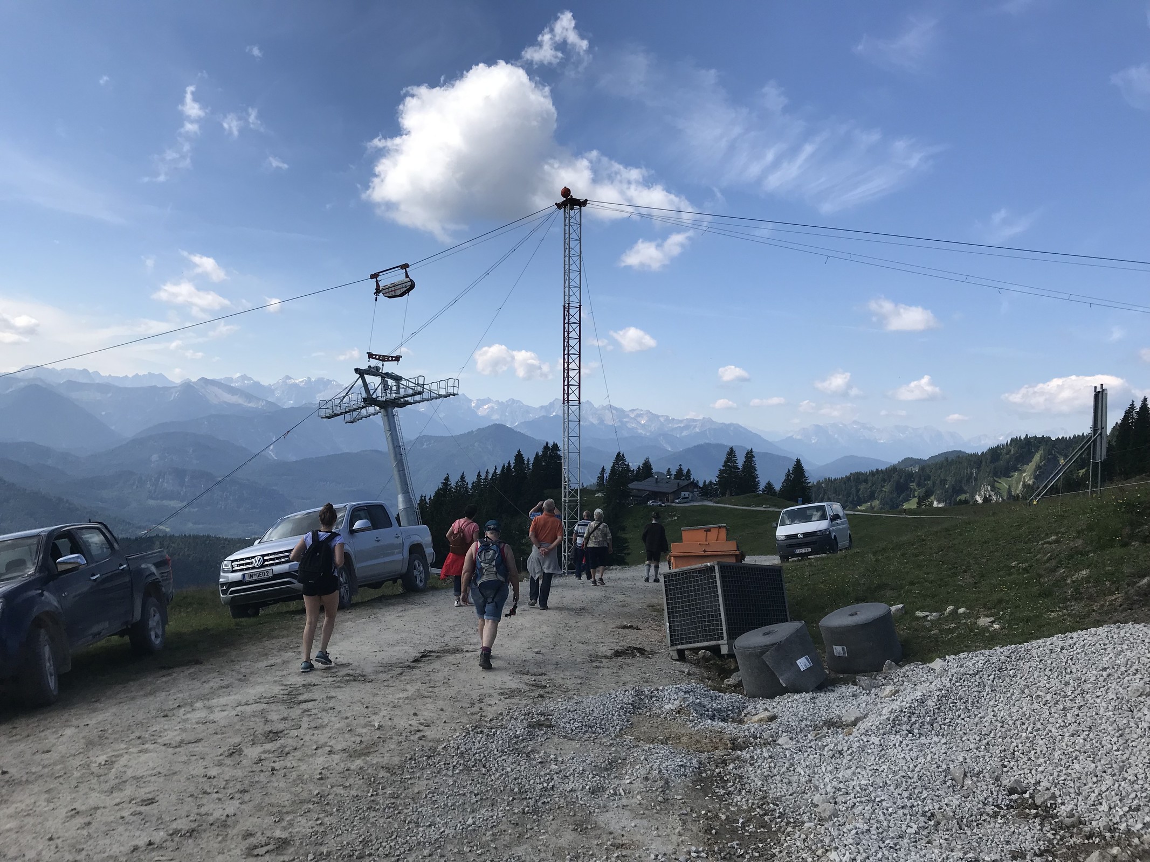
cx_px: 575
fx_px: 930
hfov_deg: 63.4
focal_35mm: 28
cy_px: 431
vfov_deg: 49.7
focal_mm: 3.99
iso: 20
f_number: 1.8
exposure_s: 1/2591
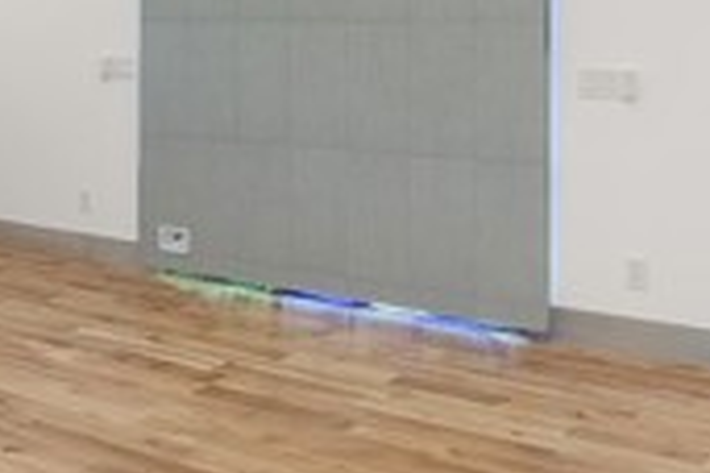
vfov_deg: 22.0
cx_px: -21
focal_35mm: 60
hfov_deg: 30.7
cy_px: 39
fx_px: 1183
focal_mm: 16
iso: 640
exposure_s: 1/30
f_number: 9
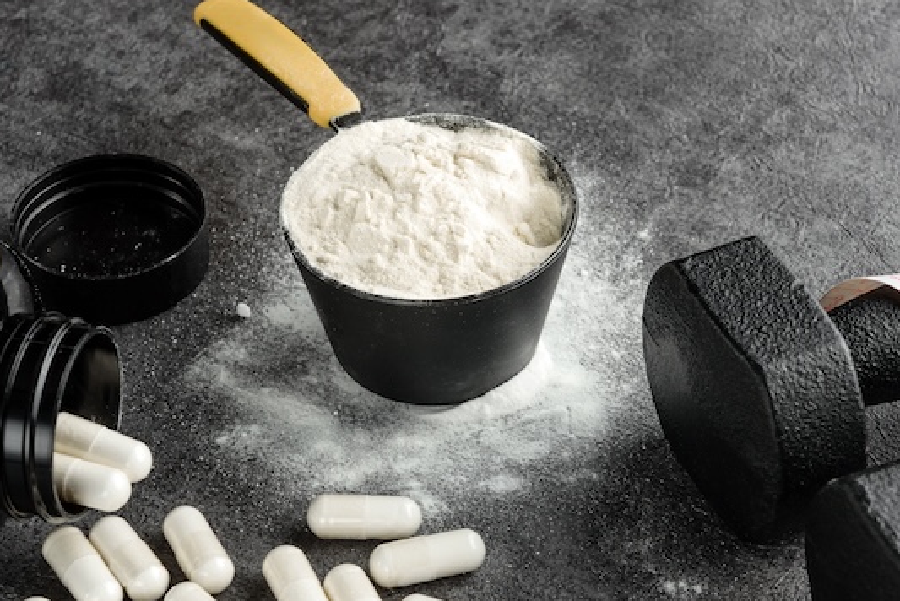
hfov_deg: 19.4
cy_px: 446
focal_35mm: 105
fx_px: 2626
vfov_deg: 13.0
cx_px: 534
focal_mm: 70
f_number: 10
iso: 250
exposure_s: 1/160
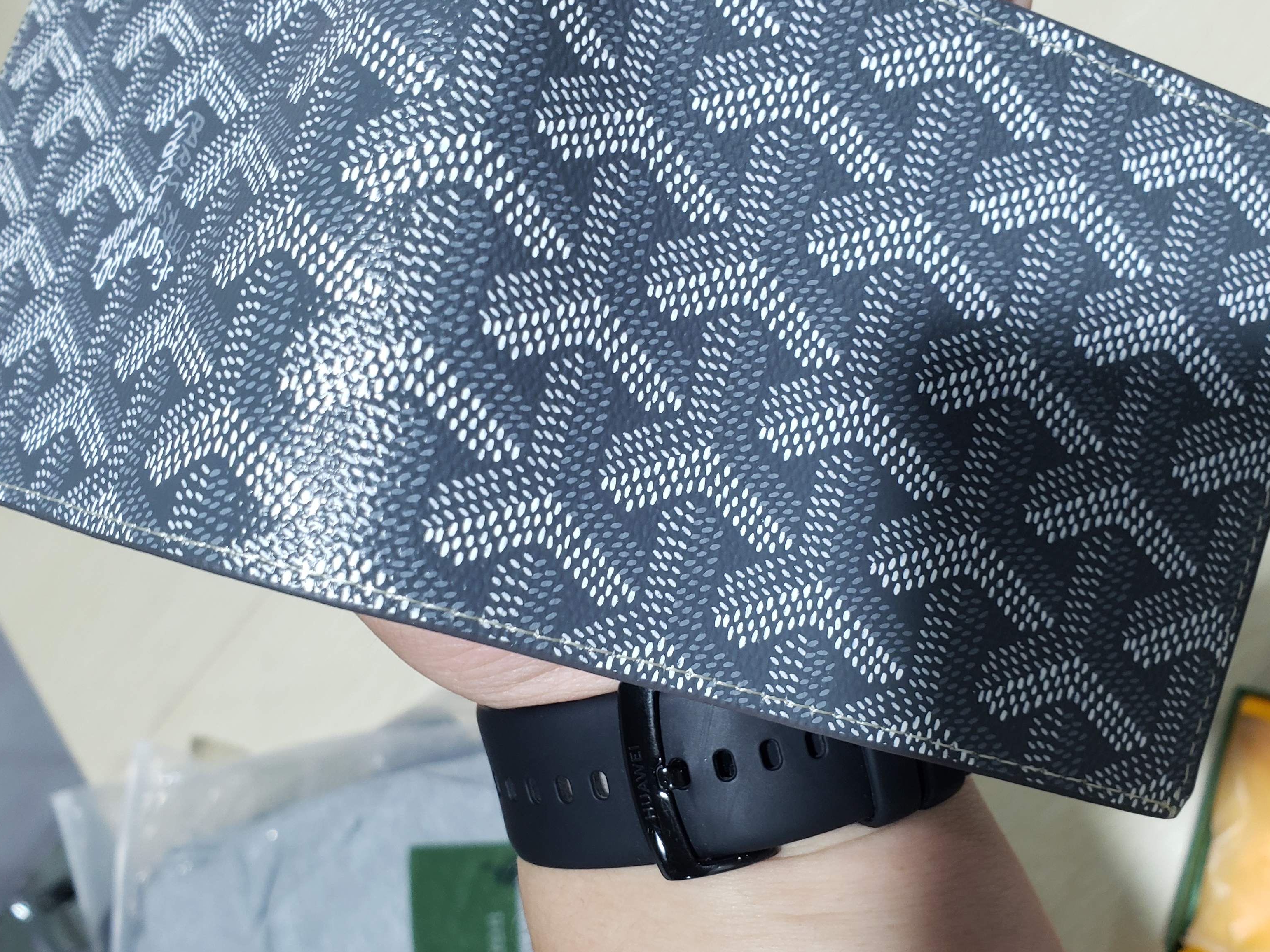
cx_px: 648
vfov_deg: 41.7
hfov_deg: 54.0
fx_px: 1247
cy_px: 542
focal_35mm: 34
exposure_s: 1/50
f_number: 1.5
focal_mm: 4.3
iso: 80
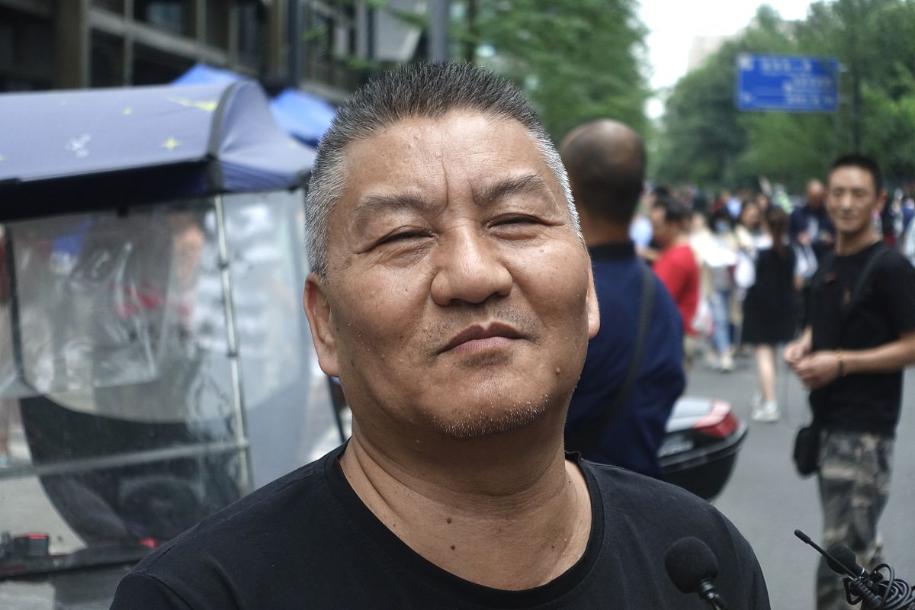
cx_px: 458
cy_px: 305
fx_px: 1677
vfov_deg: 20.6
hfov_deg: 30.5
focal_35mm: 66
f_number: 2.8
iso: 320
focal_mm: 24.09
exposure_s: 1/200
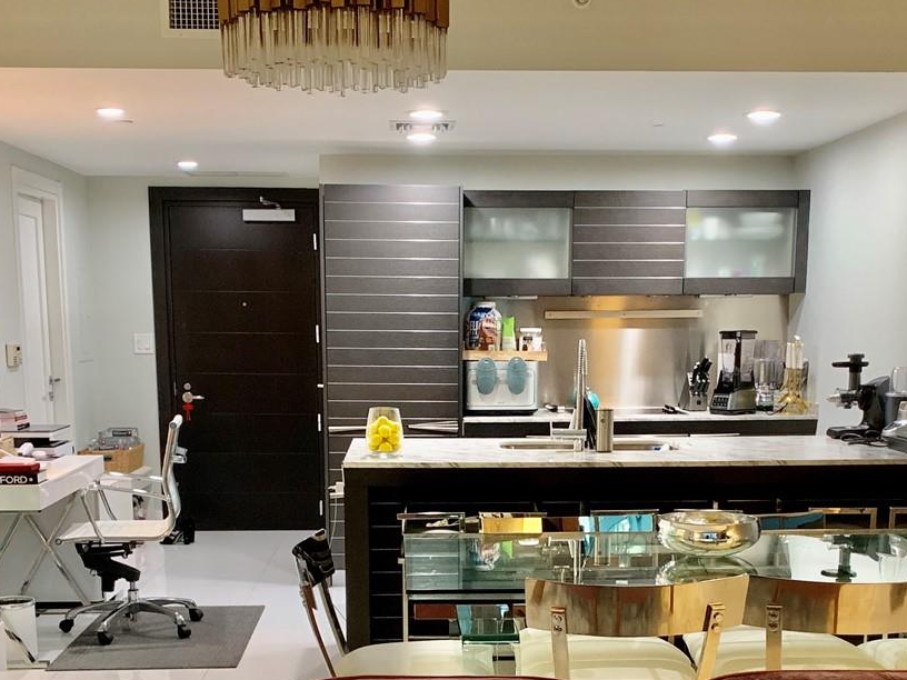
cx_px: 485
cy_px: 562
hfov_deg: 37.5
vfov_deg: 27.9
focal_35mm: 51
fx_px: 1336
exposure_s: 1/60
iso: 320
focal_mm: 4.25
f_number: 1.8
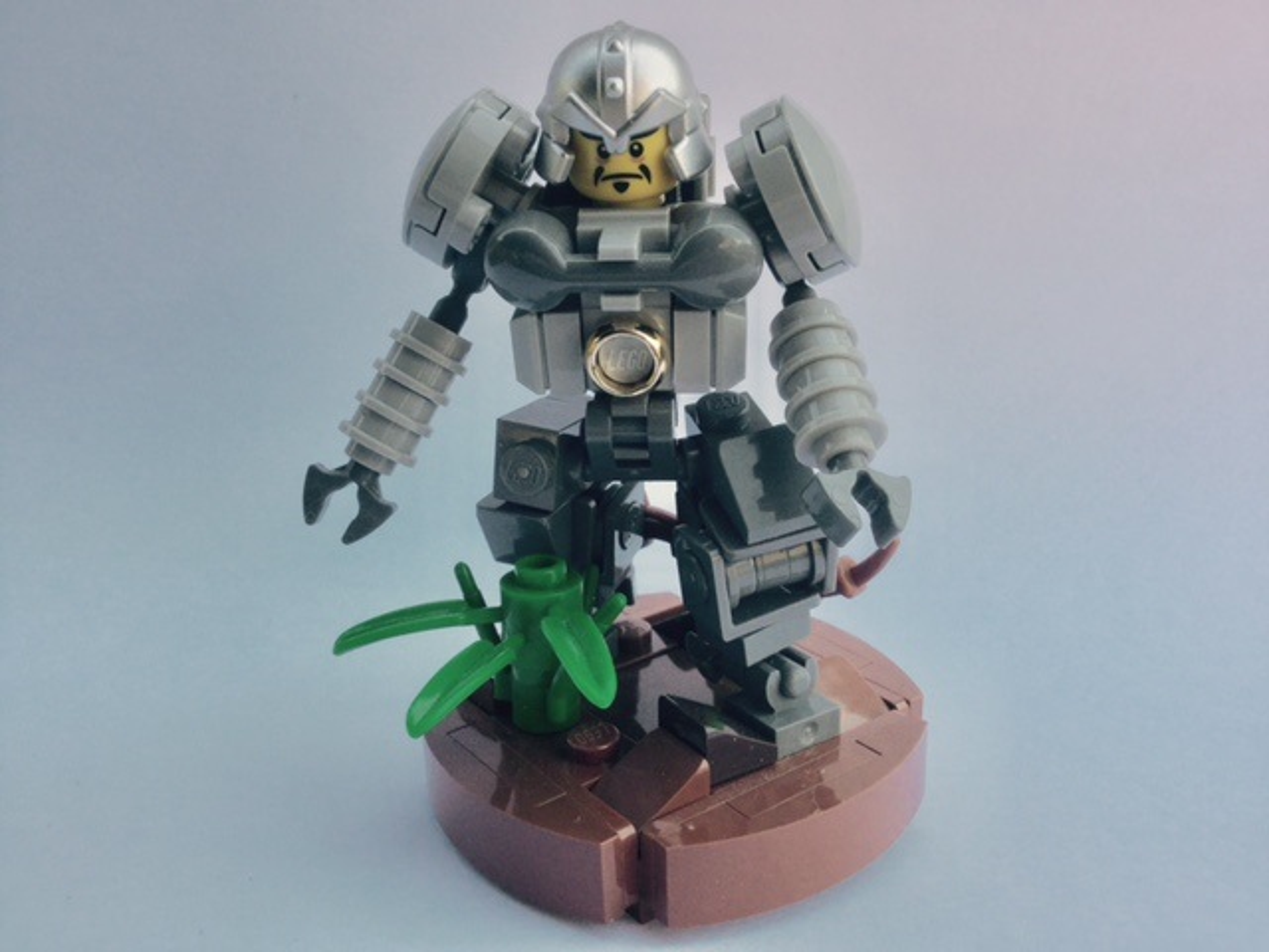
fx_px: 1136
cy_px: 476
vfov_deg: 45.4
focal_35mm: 31
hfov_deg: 58.4
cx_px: 634
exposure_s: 1/337
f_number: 2.4
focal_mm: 3.3
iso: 25
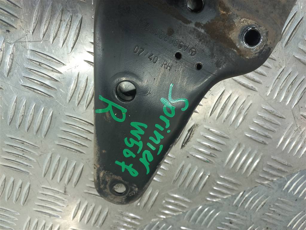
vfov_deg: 54.9
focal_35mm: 25
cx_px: 153
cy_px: 115
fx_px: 221
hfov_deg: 69.4
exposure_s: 1/50
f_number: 1.8
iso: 64
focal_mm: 4.6
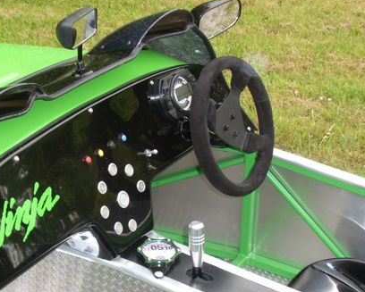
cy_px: 194
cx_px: 122
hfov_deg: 25.2
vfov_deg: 20.4
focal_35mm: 75
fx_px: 811
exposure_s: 1/45
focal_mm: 8.1
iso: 100
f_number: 3.5
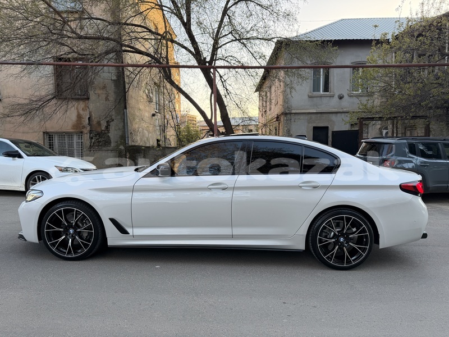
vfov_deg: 56.8
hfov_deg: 71.6
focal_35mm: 24
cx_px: 224
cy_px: 168
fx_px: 311
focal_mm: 6.76
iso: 80
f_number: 1.78
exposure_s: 1/178
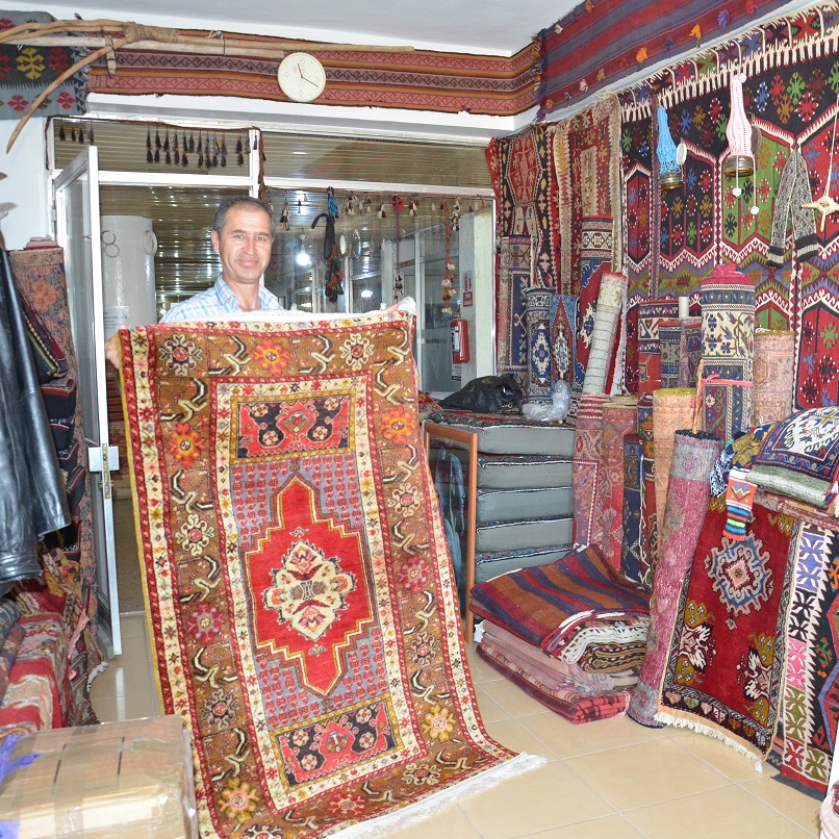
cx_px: 555
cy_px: 421
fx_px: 960
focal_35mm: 35
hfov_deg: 46.5
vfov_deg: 47.2
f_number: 5.6
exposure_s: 1/60
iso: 1600
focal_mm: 18
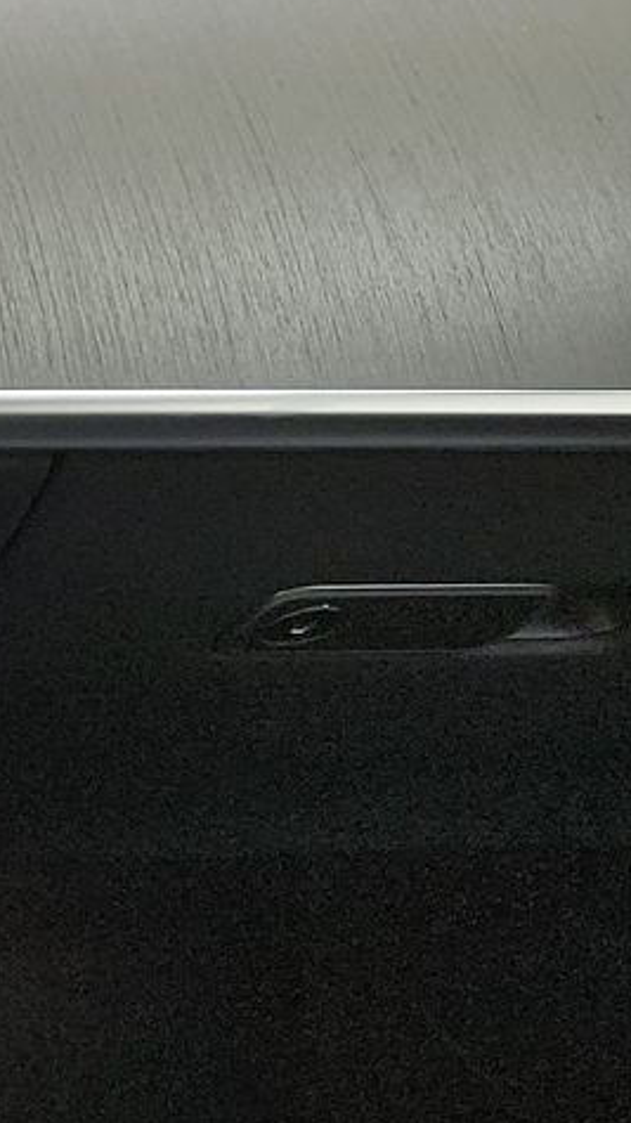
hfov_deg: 11.1
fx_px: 2619
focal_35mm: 88
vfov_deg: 24.1
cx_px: -974
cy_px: 397
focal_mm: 6.7
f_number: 1.8
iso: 175
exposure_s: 1/59
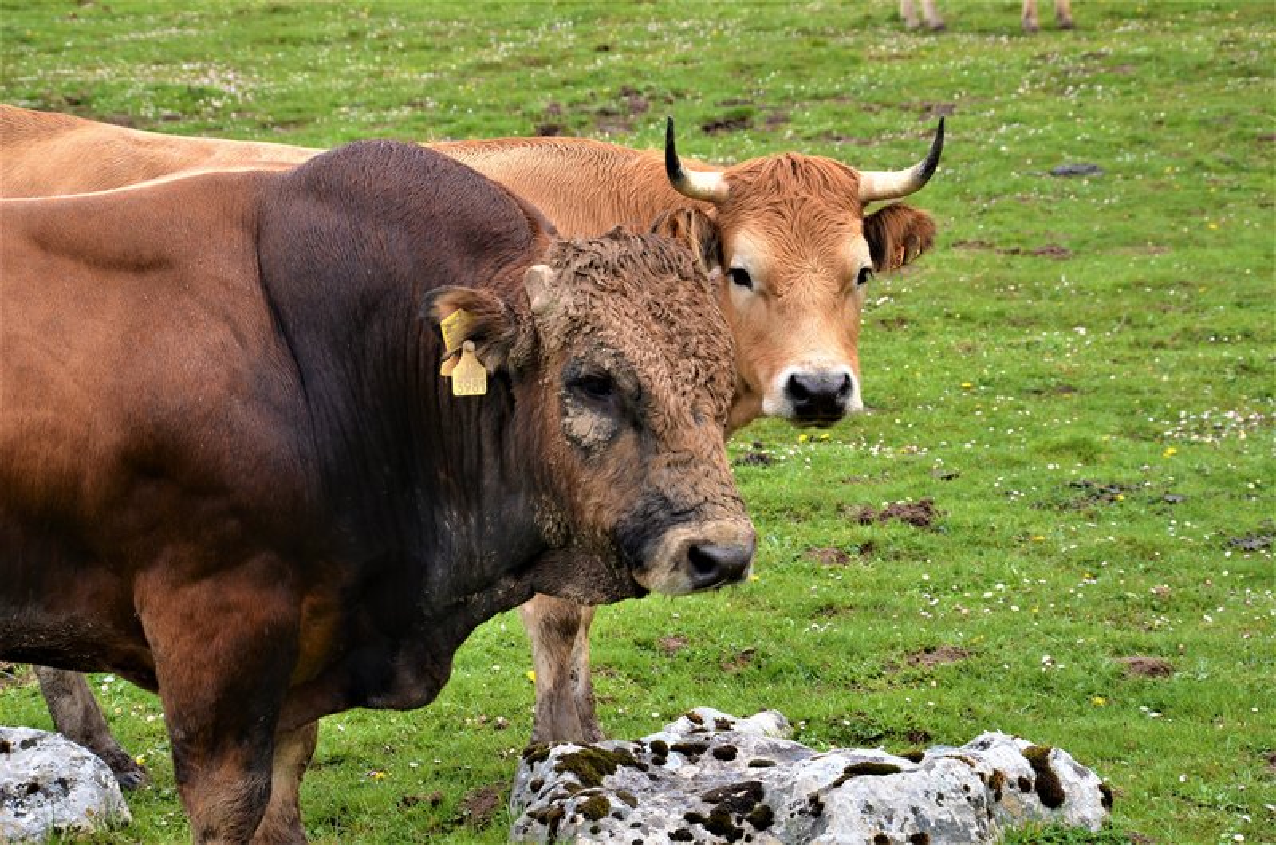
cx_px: 638
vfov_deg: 10.7
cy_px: 422
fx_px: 4510
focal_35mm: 128
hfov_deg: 16.1
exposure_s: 1/500
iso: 400
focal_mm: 85
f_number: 8
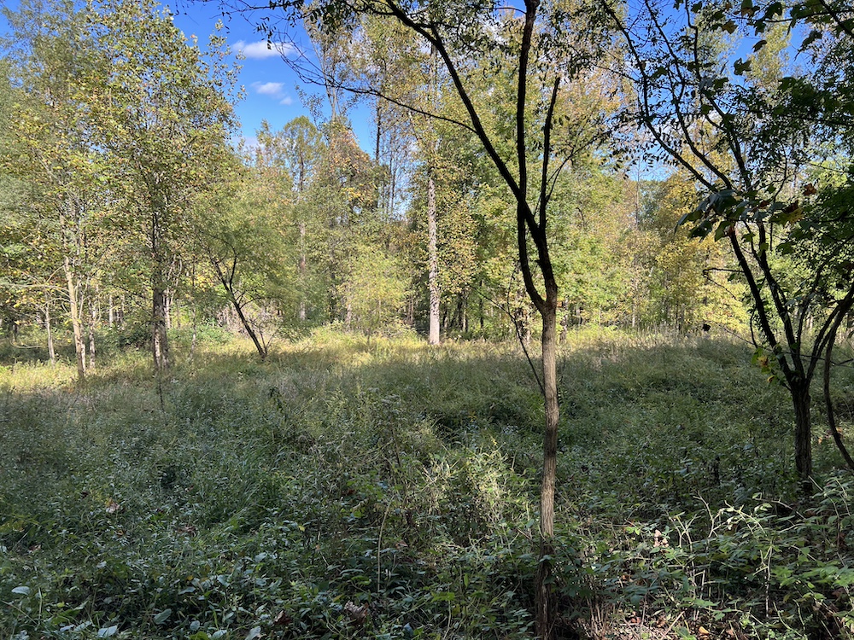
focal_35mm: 26
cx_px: 427
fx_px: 641
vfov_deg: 53.1
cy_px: 320
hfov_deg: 67.3
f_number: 1.5
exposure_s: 1/797
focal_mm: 5.7
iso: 50
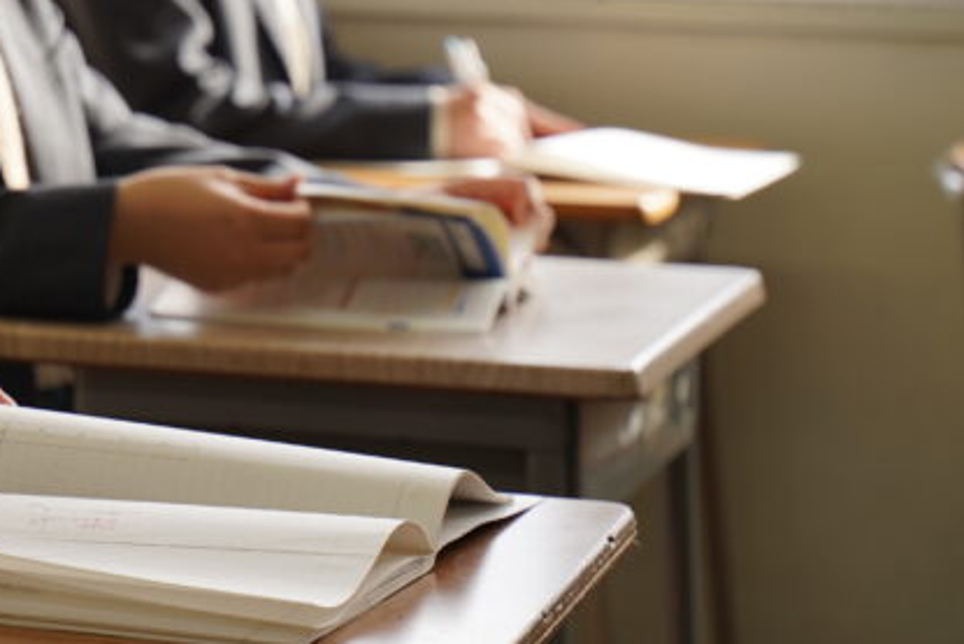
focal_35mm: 148
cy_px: -120
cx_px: -221
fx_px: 3964
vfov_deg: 9.2
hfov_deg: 13.5
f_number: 4.5
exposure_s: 1/80
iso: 100
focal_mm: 60
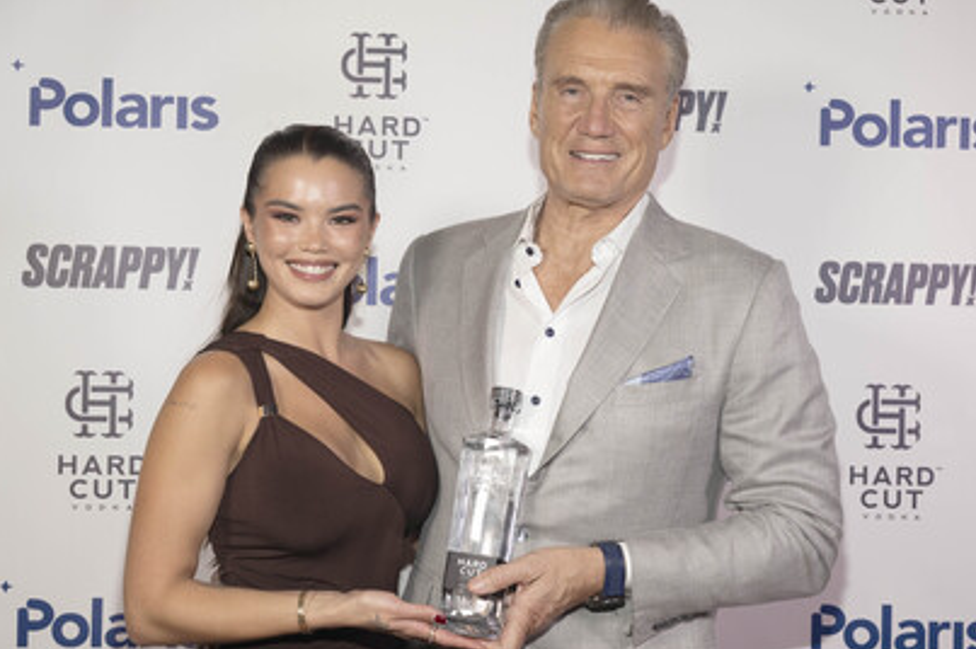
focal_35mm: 47
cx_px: 515
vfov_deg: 28.6
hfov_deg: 41.9
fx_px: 1273
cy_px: 339
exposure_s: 1/200
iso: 800
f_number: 5
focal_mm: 42
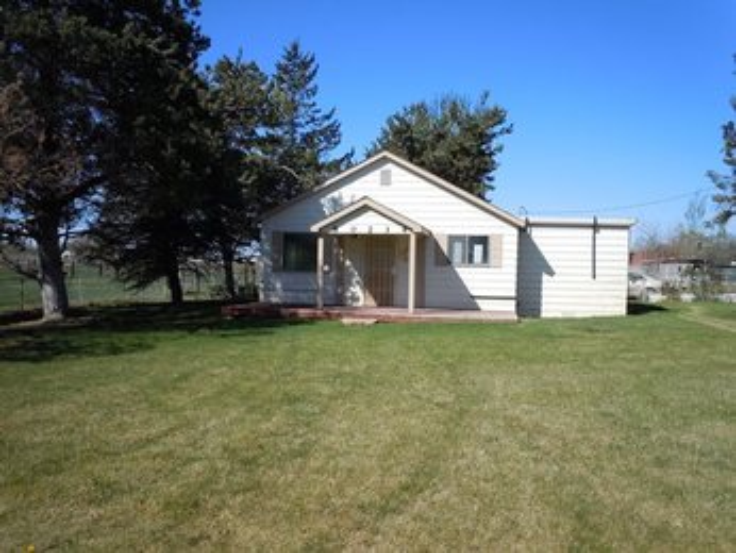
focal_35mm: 28
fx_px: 596
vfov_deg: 49.8
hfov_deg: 63.4
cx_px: 368
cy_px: 276
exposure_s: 1/800
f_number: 3.7
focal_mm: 5
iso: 100
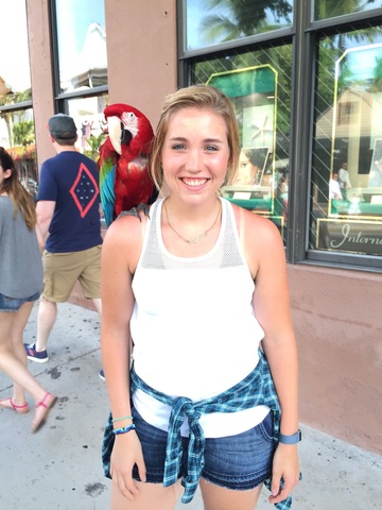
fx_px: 427
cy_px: 255
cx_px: 191
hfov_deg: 48.2
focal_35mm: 29
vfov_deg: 61.7
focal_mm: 4.15
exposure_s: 1/120
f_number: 2.2
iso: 40
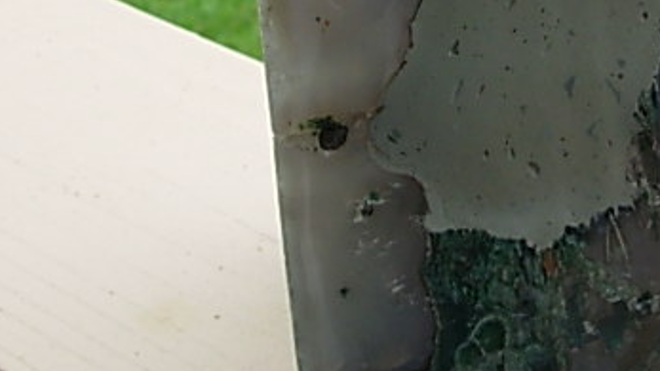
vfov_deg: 9.8
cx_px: 544
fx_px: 2135
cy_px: -15
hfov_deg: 17.4
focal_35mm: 122
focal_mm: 6.3
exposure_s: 1/395
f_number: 2.9
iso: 50
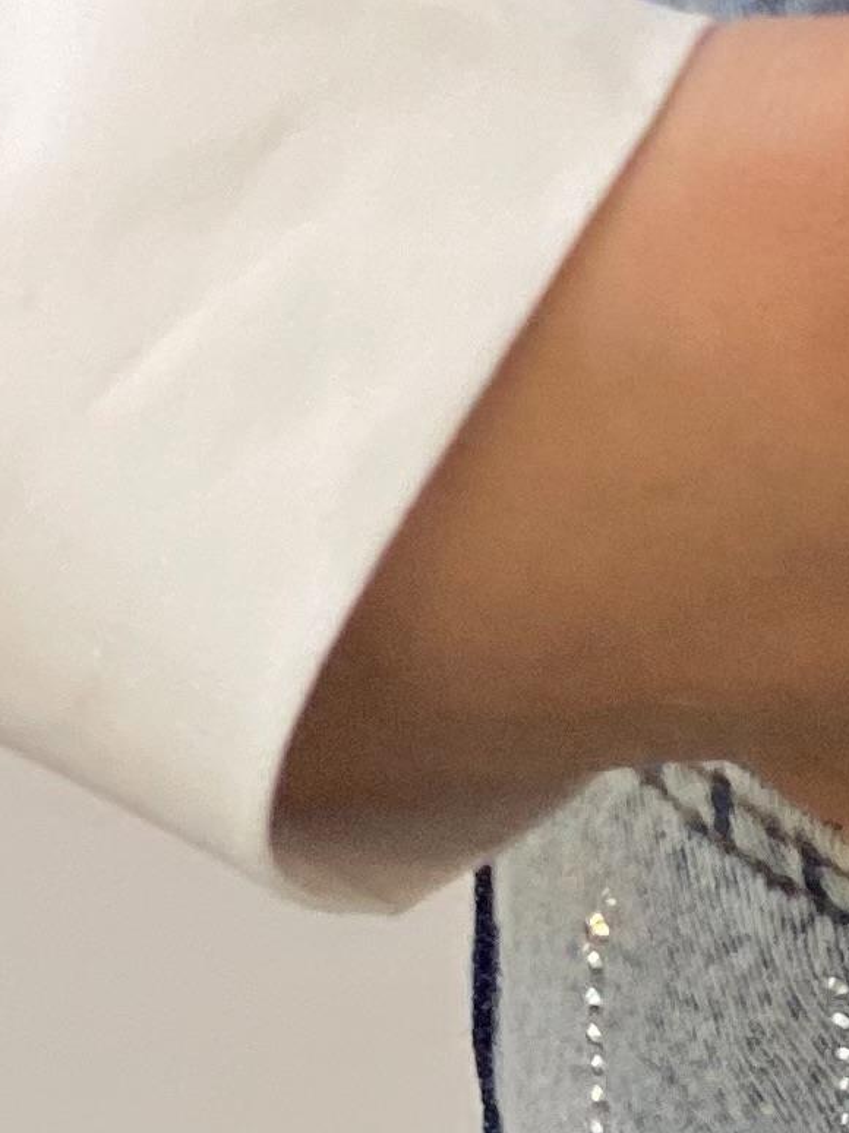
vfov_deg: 7.1
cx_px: 2026
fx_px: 8867
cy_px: 2036
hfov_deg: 5.3
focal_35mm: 271
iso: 125
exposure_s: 1/100
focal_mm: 6
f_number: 2
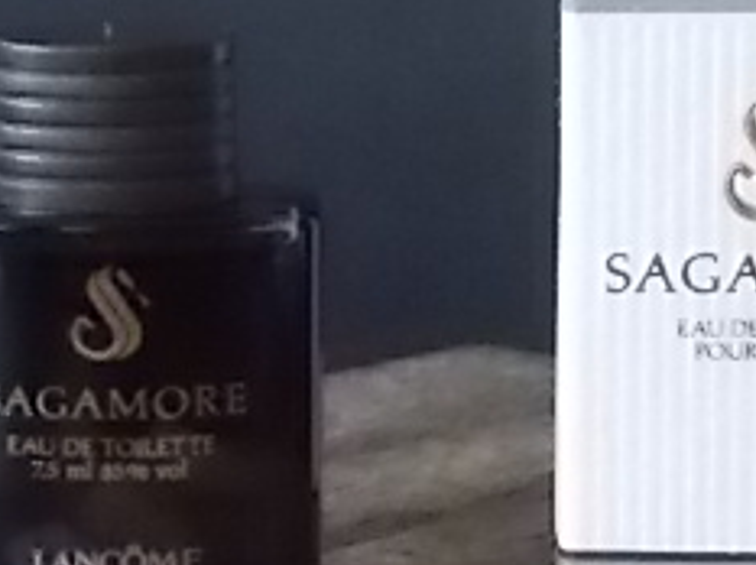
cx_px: 438
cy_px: 338
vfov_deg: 4.8
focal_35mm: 311
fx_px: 6782
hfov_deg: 6.4
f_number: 6
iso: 800
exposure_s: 1/60
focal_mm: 20.1
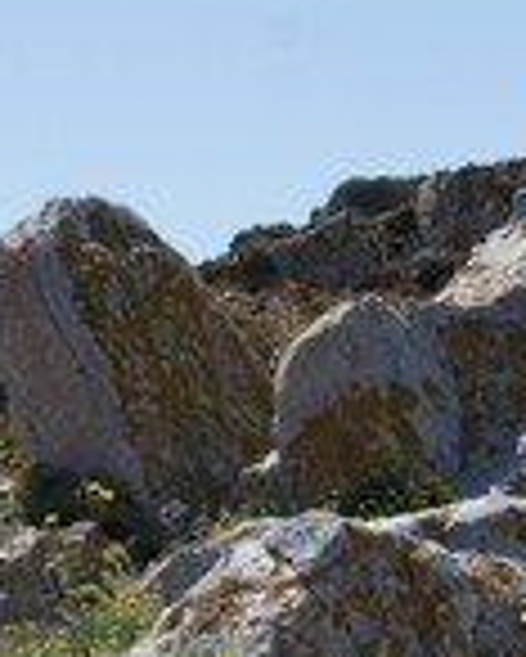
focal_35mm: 199
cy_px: 189
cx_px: 742
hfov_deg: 7.6
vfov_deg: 9.7
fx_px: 3878
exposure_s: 1/500
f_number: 9
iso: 200
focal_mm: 45
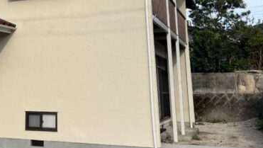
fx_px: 384
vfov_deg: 21.1
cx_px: 57
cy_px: -1
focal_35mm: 55
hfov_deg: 36.7
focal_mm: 5.7
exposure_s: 1/2353
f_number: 1.5
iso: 50
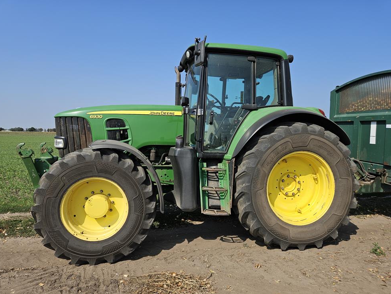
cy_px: 151
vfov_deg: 56.8
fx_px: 271
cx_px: 199
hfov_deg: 71.6
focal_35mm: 24
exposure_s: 1/1994
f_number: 1.8
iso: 25
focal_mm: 5.4
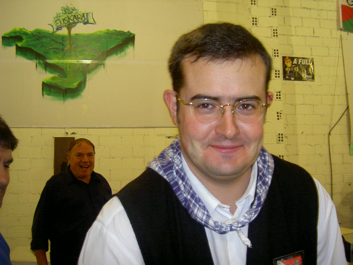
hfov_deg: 47.9
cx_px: 176
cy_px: 132
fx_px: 398
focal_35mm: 39
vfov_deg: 36.8
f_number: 2.8
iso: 100
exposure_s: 1/59.5
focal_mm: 8
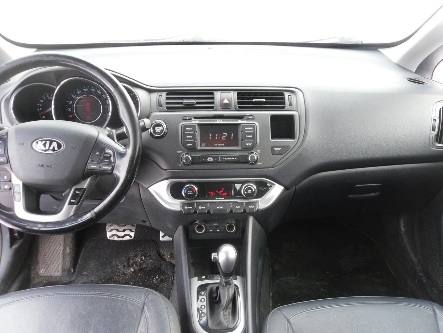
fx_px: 448
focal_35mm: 35
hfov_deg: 52.6
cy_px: 166
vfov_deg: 40.7
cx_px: 222
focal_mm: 6.3
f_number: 3.5
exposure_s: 1/51
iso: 100
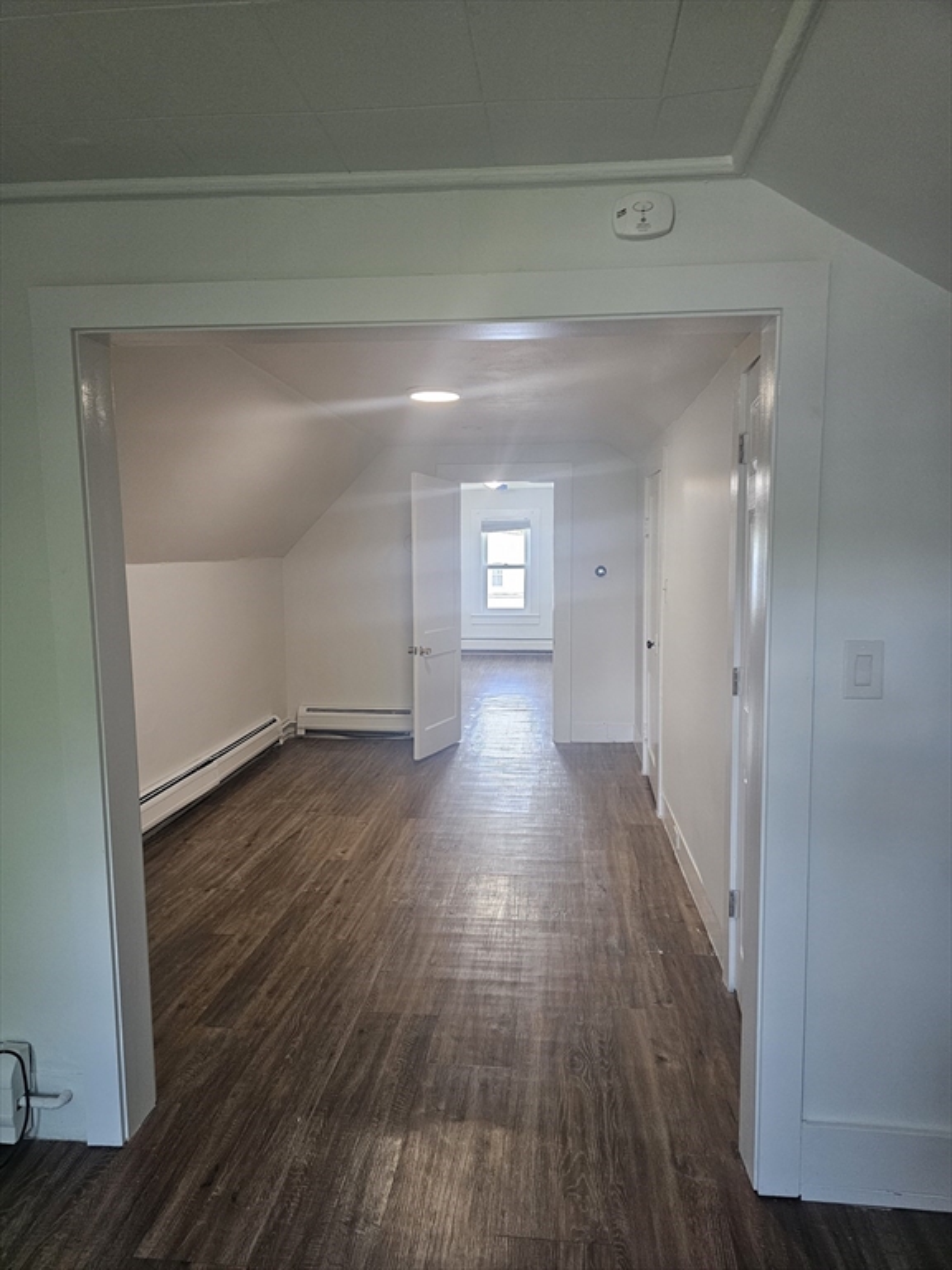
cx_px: 476
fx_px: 843
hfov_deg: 58.9
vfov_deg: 73.9
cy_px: 635
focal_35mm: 23
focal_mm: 6.3
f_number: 1.7
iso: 400
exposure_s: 1/120
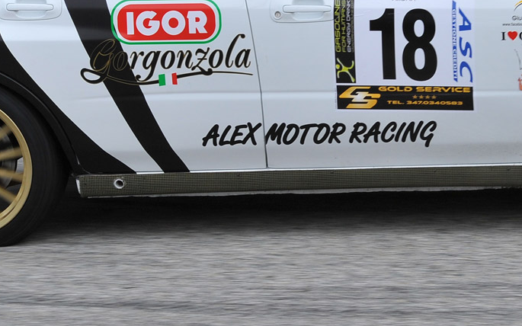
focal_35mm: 263
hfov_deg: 8.0
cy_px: 120
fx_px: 3741
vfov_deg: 5.0
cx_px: 365
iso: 500
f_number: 11
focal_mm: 98
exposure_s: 1/200
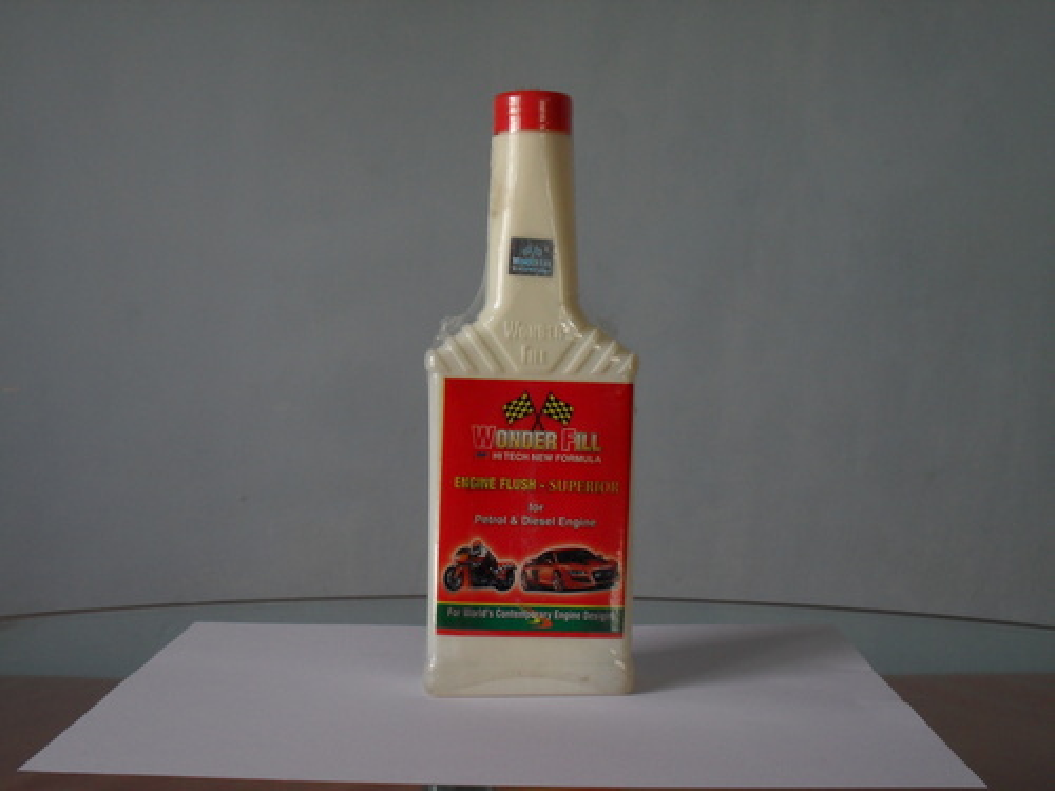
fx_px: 1280
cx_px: 528
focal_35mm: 42
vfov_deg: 34.3
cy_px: 396
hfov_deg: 44.8
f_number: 3.6
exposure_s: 1/45
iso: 160
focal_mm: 7.5
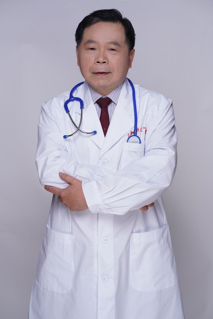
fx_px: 754
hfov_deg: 16.1
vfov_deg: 23.9
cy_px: 160
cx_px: 106
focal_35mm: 85
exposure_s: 1/160
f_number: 6.3
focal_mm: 85
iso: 100
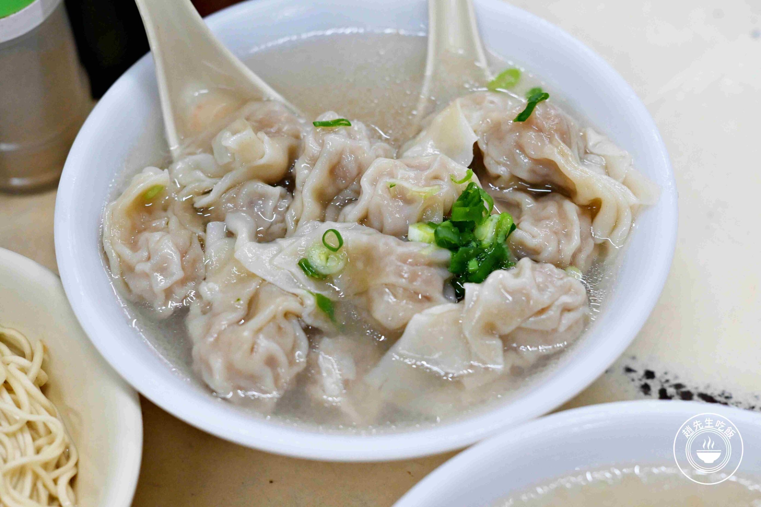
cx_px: 380
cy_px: 254
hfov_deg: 27.0
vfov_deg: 18.2
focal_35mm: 75
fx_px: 1585
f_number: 3.2
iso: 800
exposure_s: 1/200
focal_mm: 50
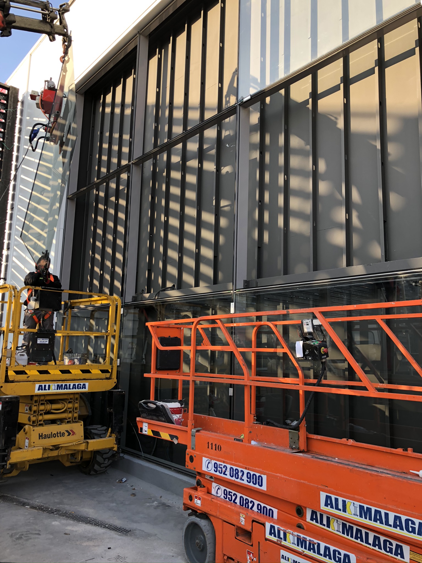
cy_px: 282
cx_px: 211
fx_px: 455
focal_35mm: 28
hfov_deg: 49.7
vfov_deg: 63.4
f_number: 1.8
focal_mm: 4
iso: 20
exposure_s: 1/130
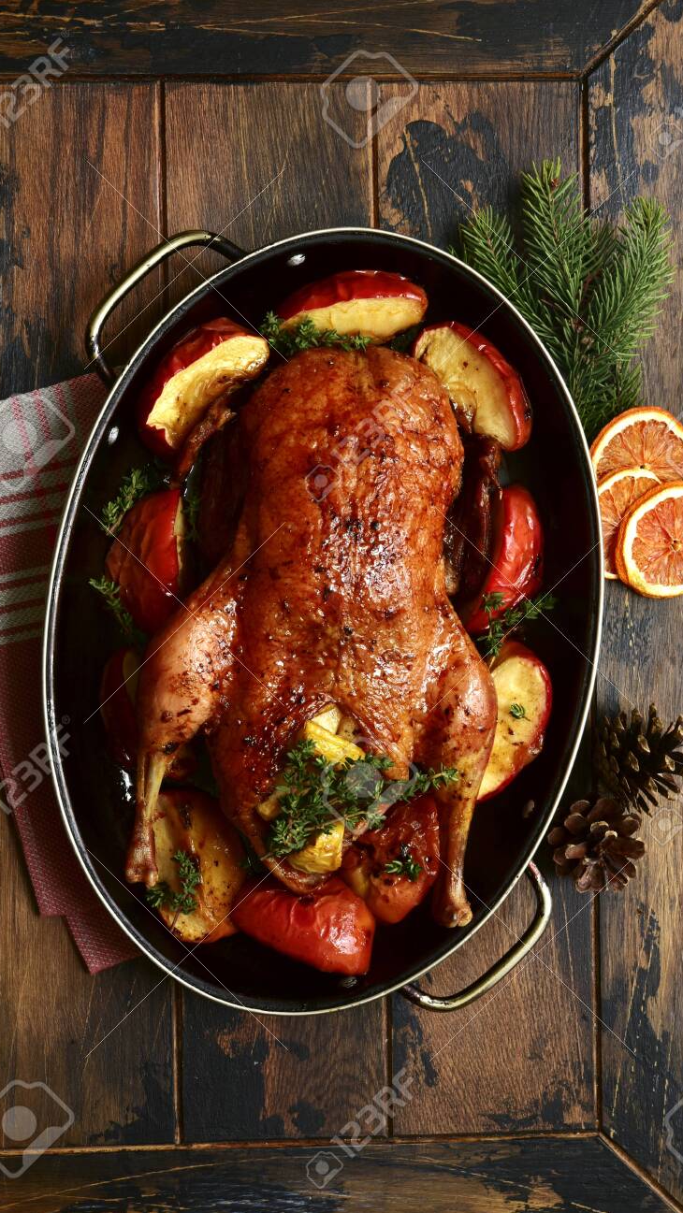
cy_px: 607
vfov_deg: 33.3
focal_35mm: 63
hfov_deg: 19.1
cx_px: 331
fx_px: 2027
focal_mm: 60
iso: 500
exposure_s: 1/2.5
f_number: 20
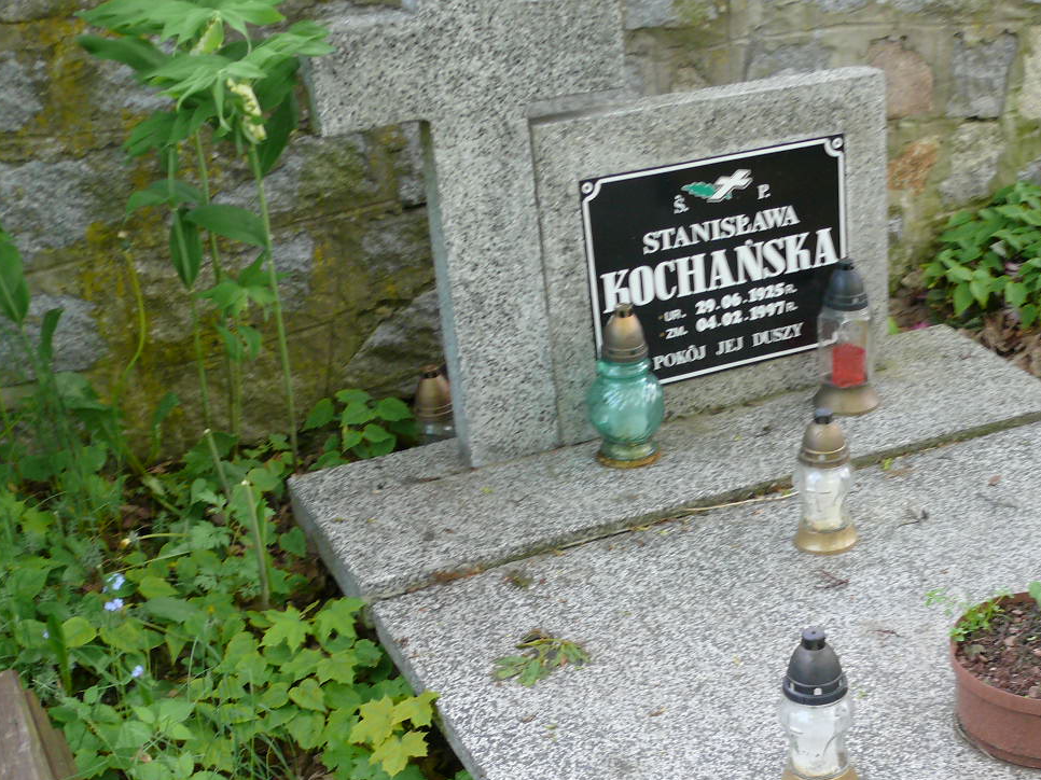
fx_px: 1744
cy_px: 619
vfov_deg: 24.8
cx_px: 833
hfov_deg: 32.3
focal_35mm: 58
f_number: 2.8
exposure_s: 1/125
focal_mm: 7.4
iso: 125
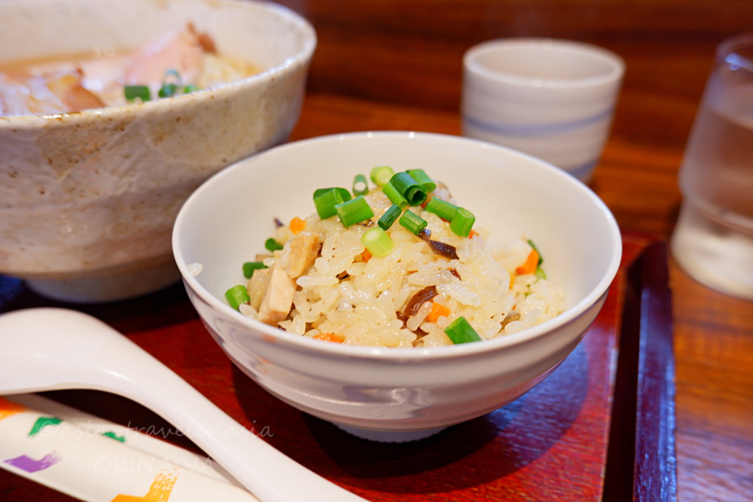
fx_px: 607
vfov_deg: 45.0
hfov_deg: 63.7
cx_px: 376
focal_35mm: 29
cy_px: 251
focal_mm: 19.7
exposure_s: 1/42
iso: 500
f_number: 4
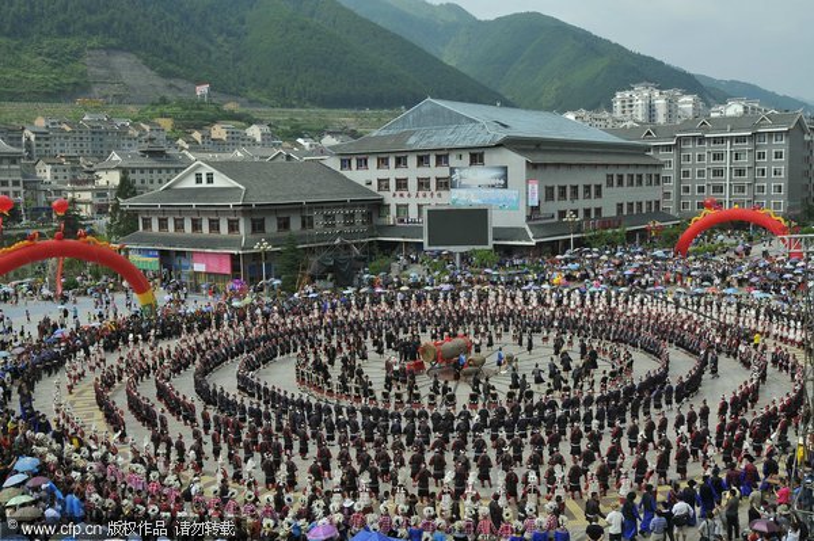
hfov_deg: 53.2
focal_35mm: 36
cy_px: 270
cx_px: 407
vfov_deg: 36.8
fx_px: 813
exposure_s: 1/500
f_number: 10
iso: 250
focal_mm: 24
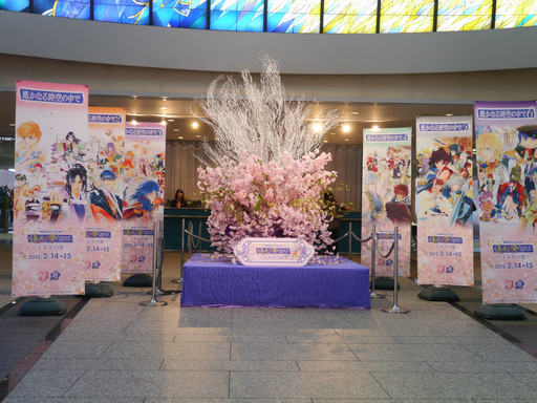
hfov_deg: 44.8
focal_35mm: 42
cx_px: 268
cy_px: 202
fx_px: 652
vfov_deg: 34.3
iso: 640
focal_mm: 21
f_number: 4.6
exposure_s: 1/60
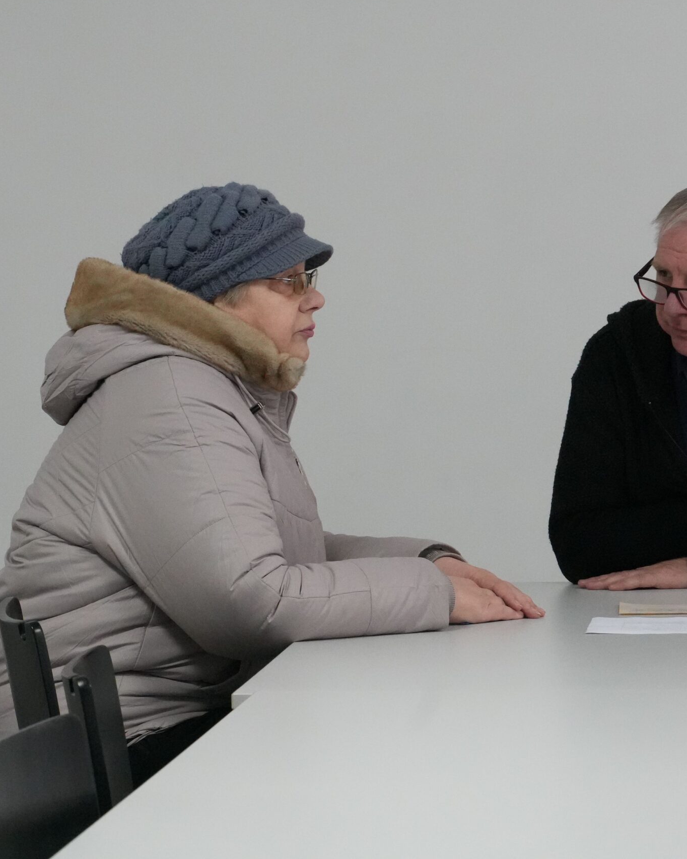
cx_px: 413
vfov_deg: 12.9
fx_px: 3788
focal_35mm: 149
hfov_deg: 10.4
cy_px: 427
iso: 6400
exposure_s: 1/125
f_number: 9
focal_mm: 70
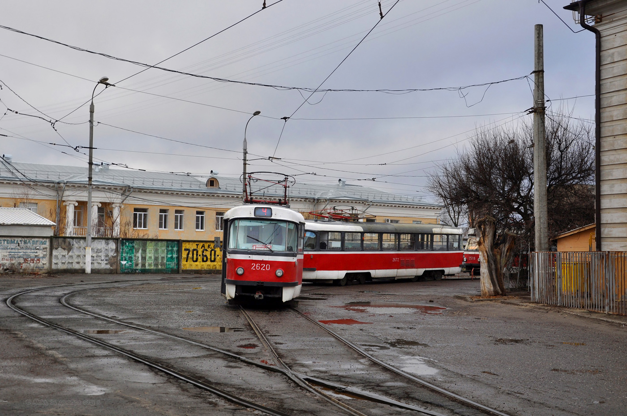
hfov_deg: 43.7
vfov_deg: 29.8
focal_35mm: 45
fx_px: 782
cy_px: 208
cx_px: 314
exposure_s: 1/250
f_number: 5.6
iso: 200
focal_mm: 30
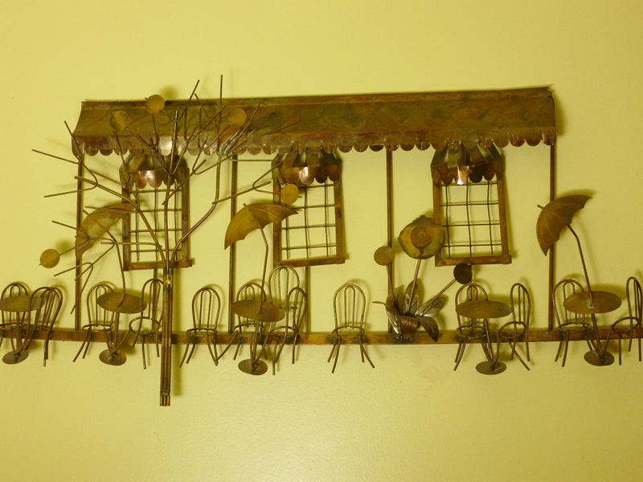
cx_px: 322
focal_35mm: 47
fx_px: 873
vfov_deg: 30.9
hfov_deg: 40.4
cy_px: 241
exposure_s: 1/125
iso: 400
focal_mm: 8.4
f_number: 3.8
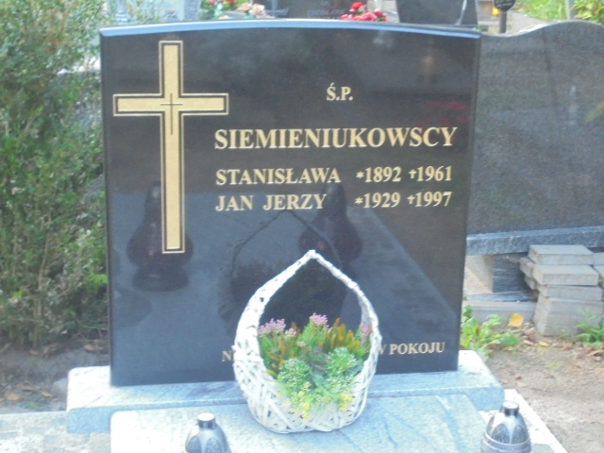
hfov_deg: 30.3
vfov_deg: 22.9
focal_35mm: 64
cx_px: 302
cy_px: 226
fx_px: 1117
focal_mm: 11.5
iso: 400
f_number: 5.6
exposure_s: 1/13
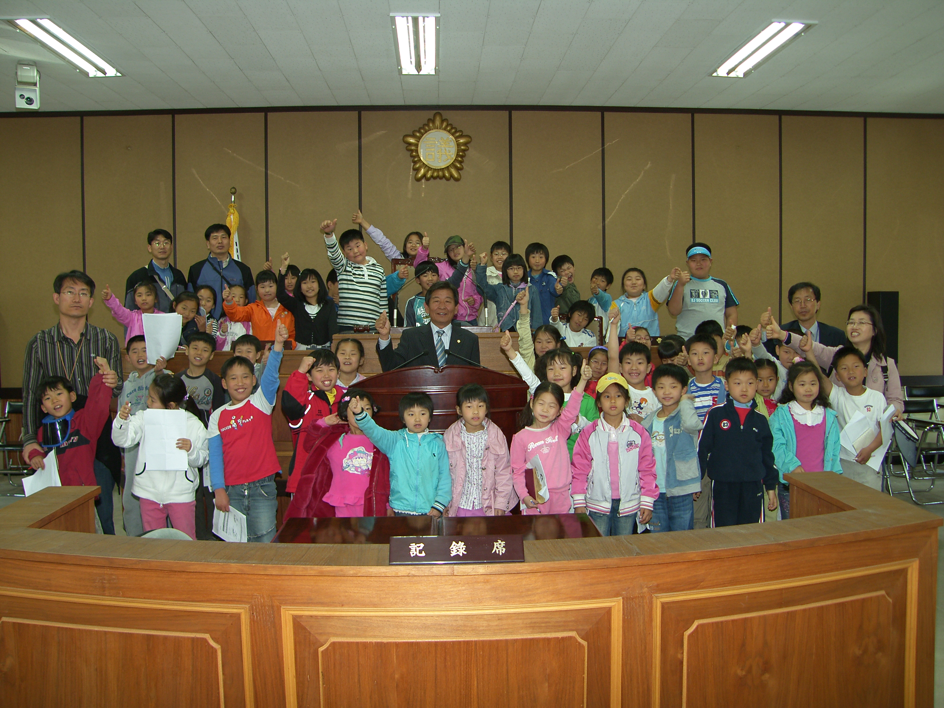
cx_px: 472
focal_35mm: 28
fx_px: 764
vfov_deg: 49.7
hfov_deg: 63.4
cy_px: 354
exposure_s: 1/30
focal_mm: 7.4
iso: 50
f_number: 2.2
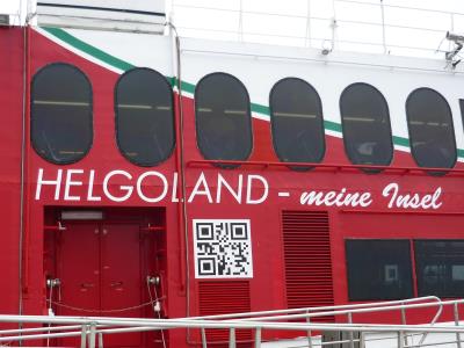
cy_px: 174
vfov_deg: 42.9
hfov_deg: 55.4
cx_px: 232
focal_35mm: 33
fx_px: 442
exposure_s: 1/500
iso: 100
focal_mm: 5.5
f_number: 2.8
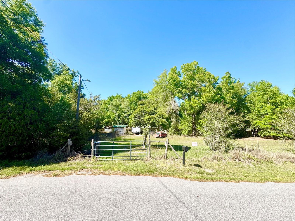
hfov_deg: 102.1
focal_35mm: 14
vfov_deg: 85.7
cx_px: 148
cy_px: 110
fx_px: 119
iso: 40
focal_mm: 2.22
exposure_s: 1/889
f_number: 2.2
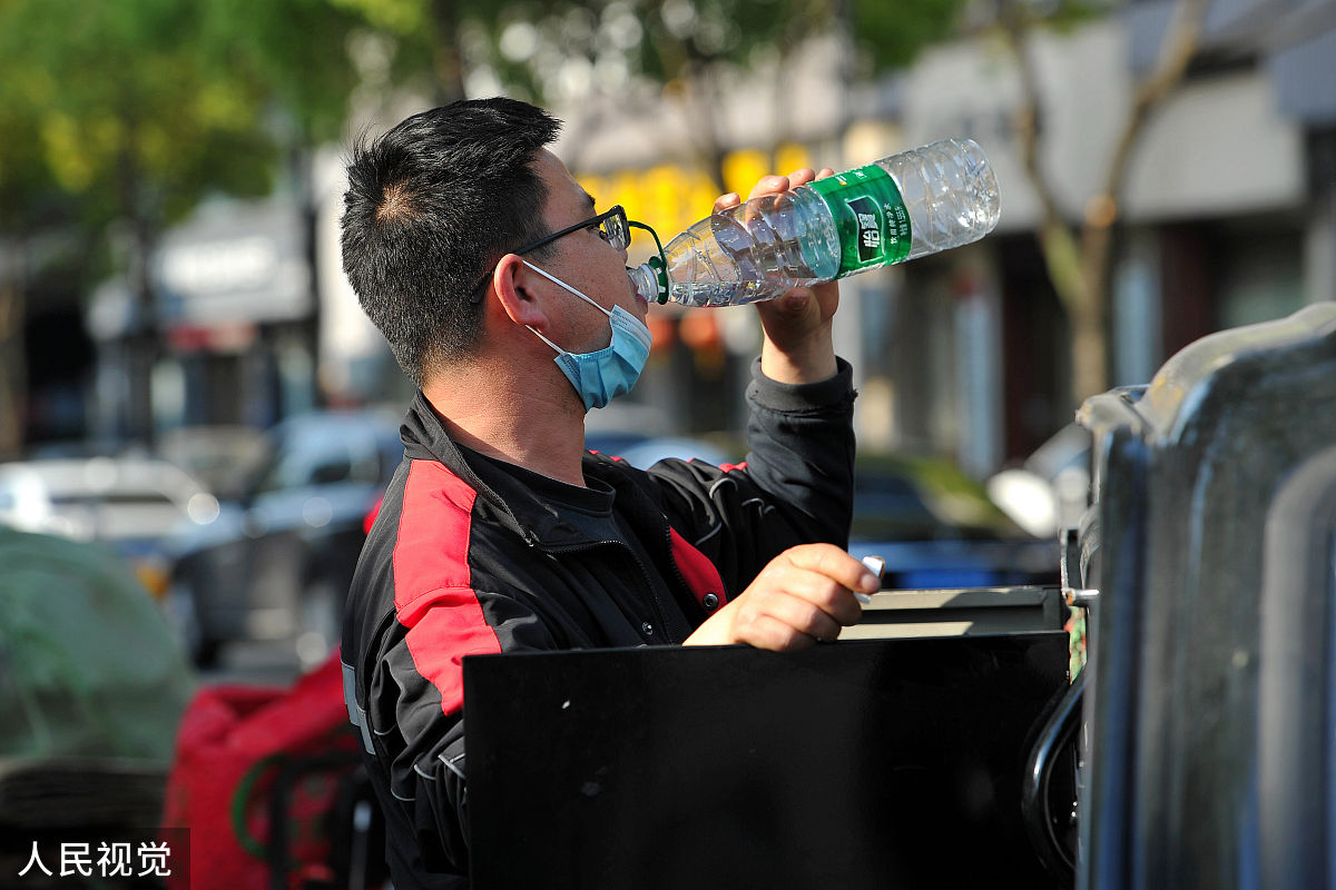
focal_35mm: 135
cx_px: 668
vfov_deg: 10.2
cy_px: 445
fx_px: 5010
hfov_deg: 15.2
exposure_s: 1/400
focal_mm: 135
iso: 200
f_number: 9
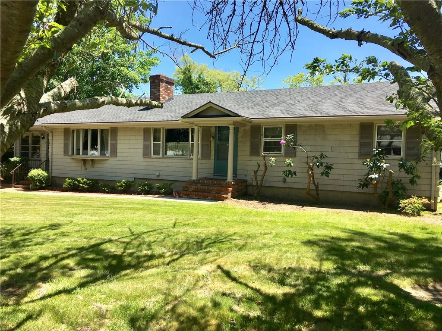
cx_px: 221
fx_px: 370
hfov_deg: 61.7
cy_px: 166
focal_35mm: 29
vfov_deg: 48.2
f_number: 2.2
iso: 25
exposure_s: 1/785
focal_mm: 4.15
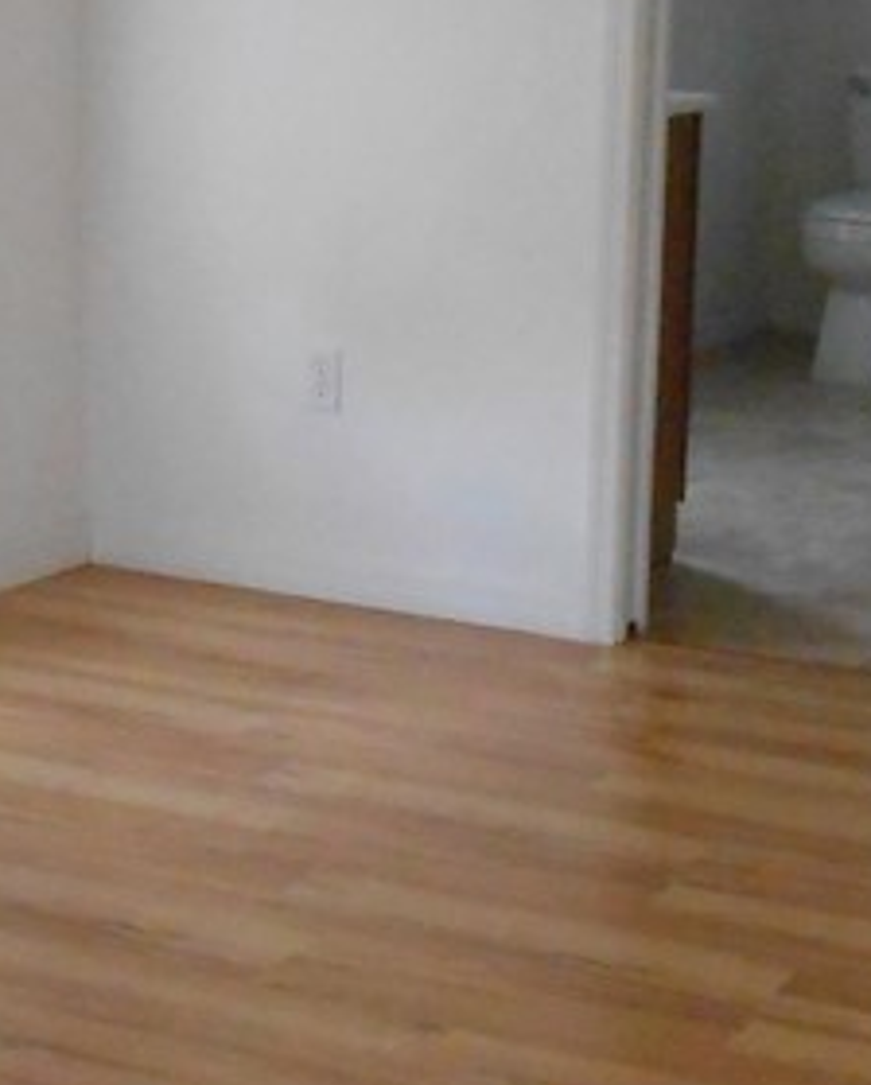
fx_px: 2990
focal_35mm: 93
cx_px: 548
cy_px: 521
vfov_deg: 20.6
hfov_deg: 16.6
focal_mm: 4.6
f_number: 3.5
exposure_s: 1/100
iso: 800
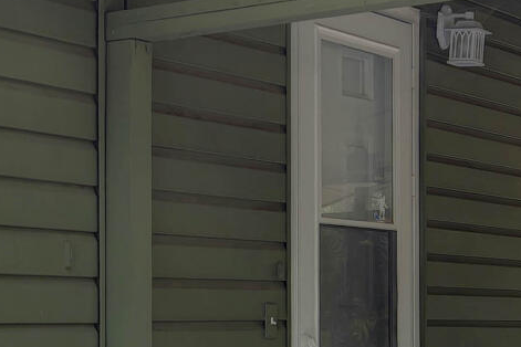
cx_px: 195
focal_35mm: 102
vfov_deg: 13.3
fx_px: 1476
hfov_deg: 20.0
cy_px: 293
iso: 100
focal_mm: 16
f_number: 6.3
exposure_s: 1/30
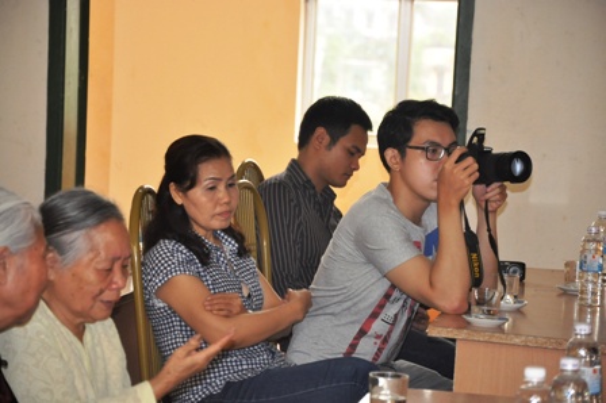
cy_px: 202
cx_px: 303
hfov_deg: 13.0
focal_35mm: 158
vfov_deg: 8.7
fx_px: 2649
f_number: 5.6
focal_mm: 105
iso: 800
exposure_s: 1/60
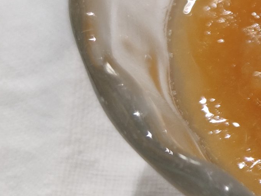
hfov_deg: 12.1
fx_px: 1139
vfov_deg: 9.8
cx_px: 458
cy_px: 67
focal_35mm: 151
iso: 278
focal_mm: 6.72
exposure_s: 1/100
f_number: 1.69
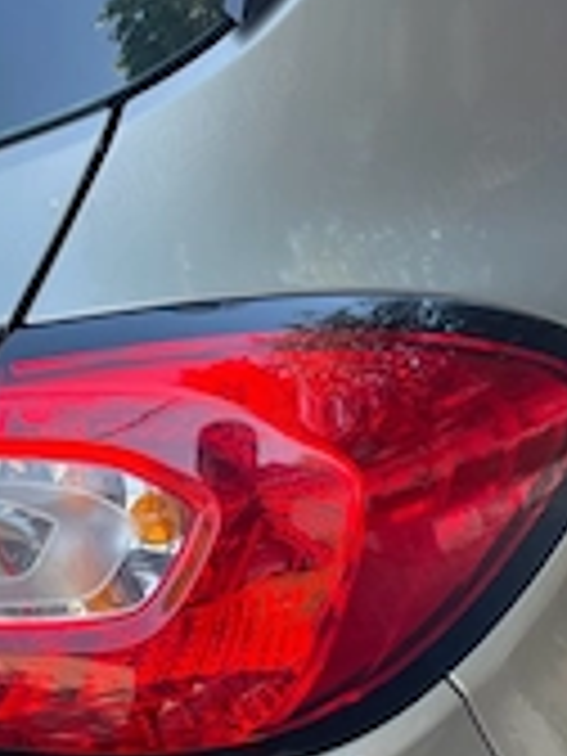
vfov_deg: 30.7
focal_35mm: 62
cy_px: 567
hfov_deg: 23.6
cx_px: 248
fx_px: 1354
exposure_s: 1/208
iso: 32
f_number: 1.6
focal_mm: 4.2
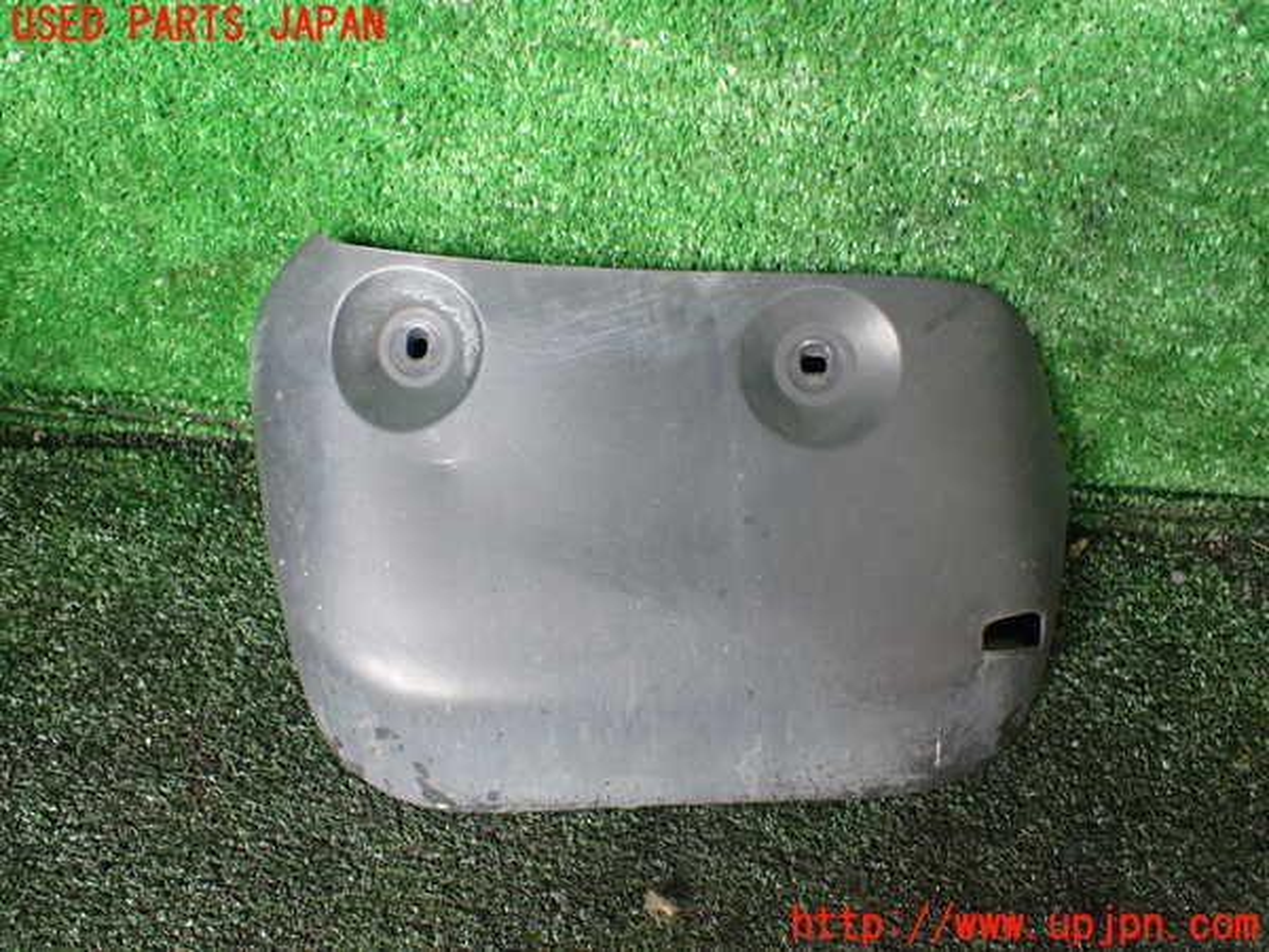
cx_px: 634
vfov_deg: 46.8
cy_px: 476
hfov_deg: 60.0
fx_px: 1100
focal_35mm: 30
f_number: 2.3
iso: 400
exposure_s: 1/125
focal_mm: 5.4
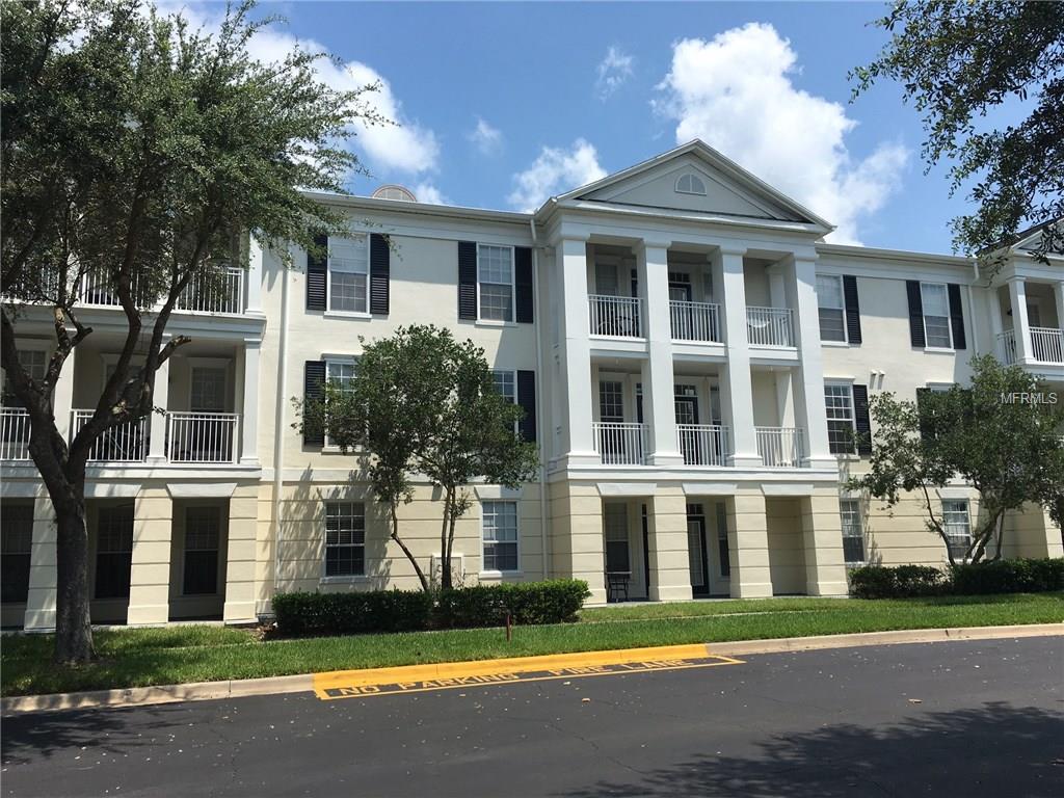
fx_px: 891
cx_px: 532
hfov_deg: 61.7
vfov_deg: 48.2
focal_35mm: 29
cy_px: 399
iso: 25
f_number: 2.2
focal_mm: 4.15
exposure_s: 1/1876
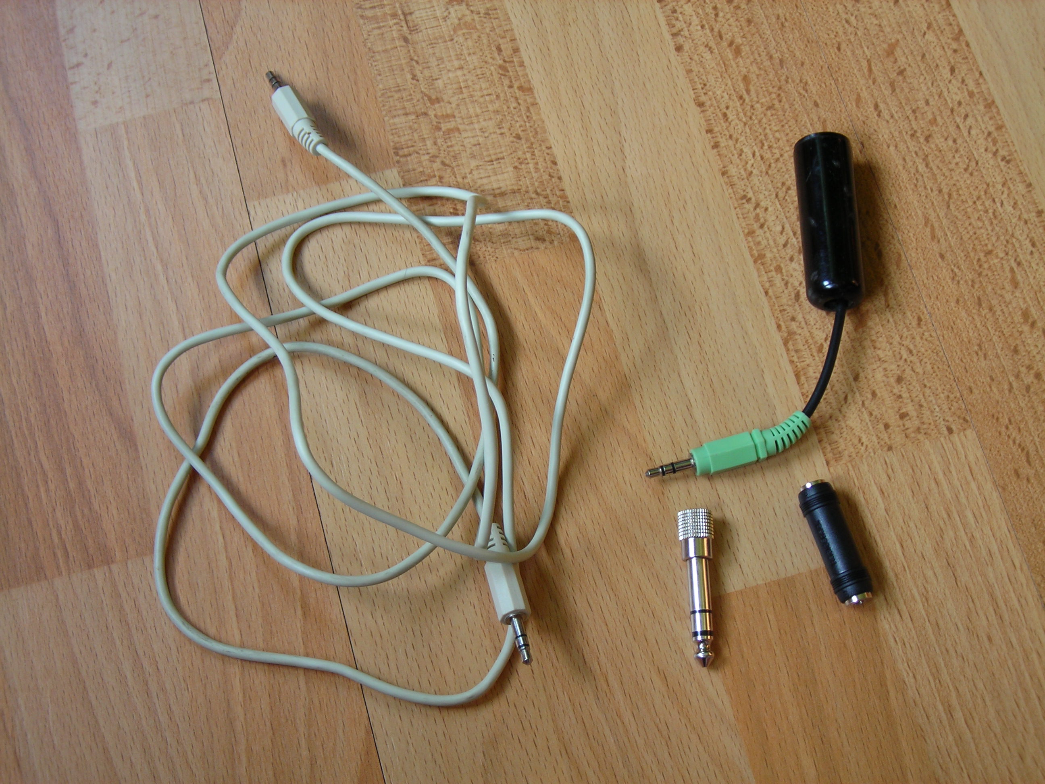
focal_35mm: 55
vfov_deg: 26.6
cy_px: 392
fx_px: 1660
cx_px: 522
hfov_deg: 34.9
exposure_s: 1/11.7
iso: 50
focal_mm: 9.1
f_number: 3.6
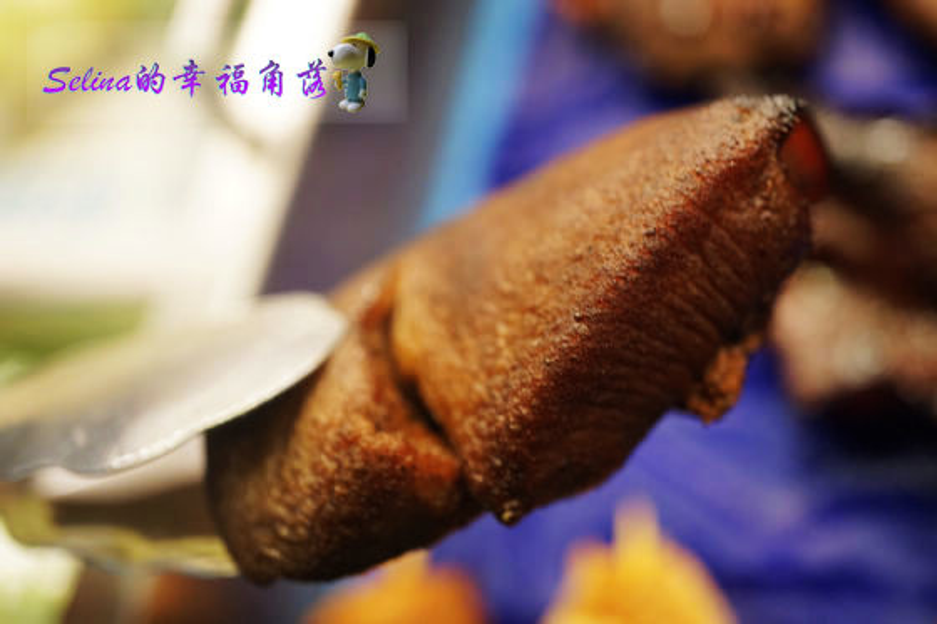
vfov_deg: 29.8
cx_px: 468
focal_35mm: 45
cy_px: 312
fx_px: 1171
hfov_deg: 43.6
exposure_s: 1/60
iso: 800
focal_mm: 30
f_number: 4
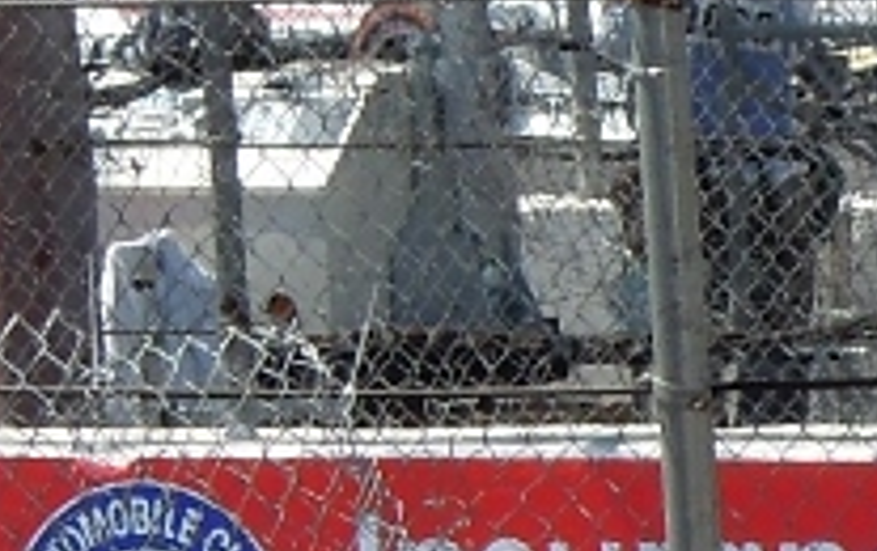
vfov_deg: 2.0
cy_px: 246
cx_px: 1631
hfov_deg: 3.2
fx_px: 15653
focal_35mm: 654
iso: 160
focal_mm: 17.9
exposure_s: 1/640
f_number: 5.5
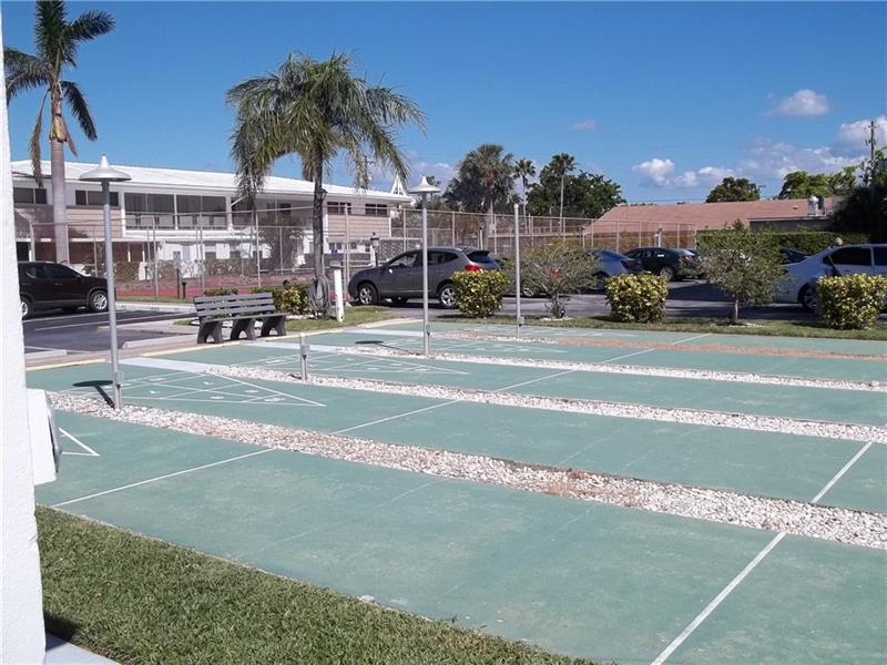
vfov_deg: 42.9
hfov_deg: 55.4
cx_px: 444
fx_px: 846
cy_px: 332
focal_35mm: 33
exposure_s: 1/250
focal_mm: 5.9
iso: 64
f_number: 8
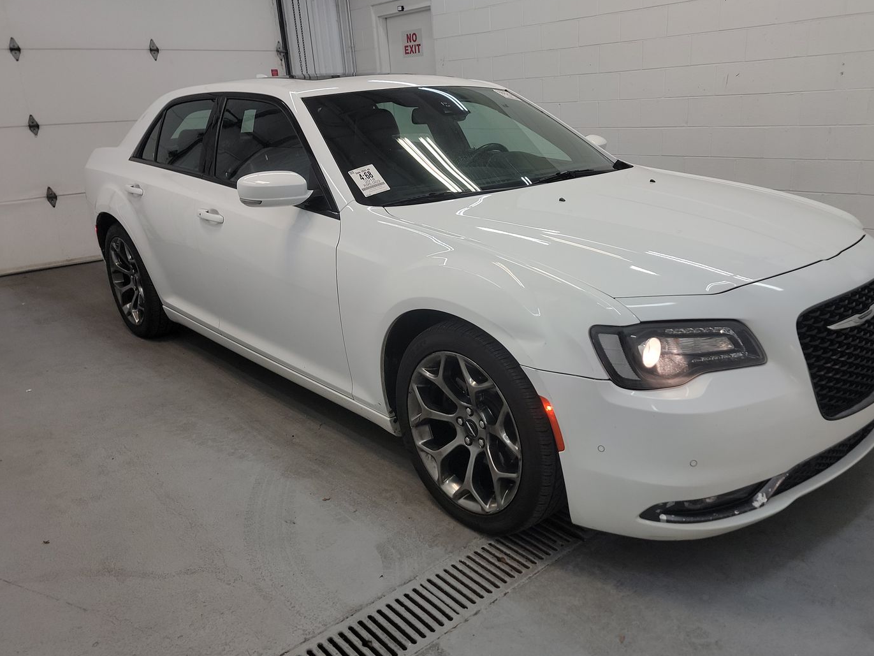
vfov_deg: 49.8
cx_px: 499
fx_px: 707
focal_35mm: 28
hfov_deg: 63.1
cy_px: 332
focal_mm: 6.7
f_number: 1.8
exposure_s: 1/59
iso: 56
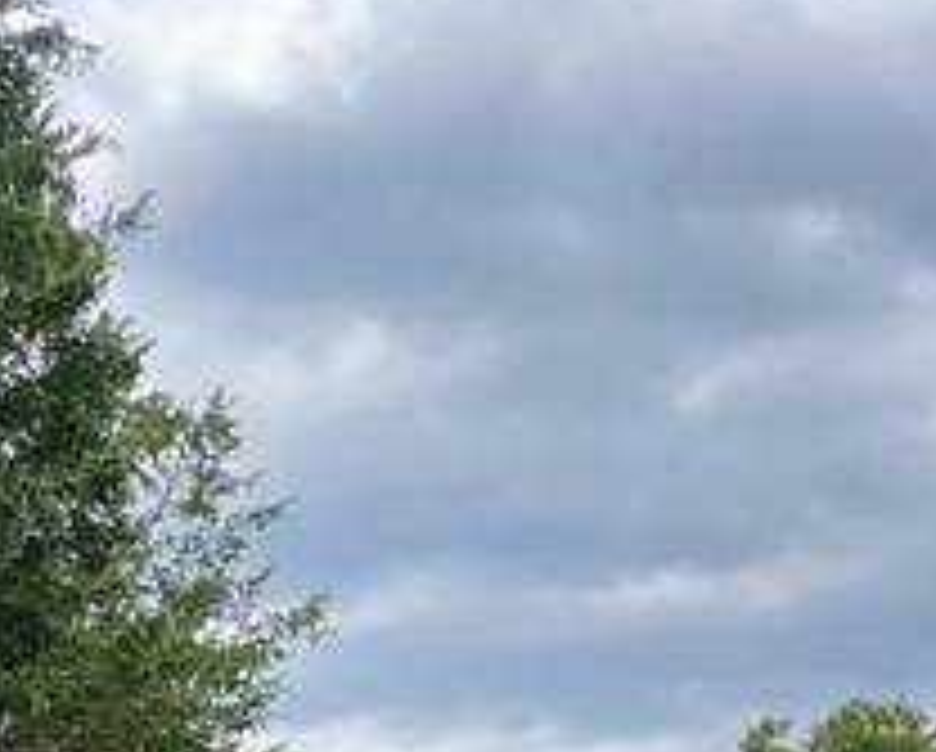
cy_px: 1698
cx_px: 450
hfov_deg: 12.3
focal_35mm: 156
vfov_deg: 9.1
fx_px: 4328
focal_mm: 4.2
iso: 32
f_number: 1.6
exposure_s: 1/1949
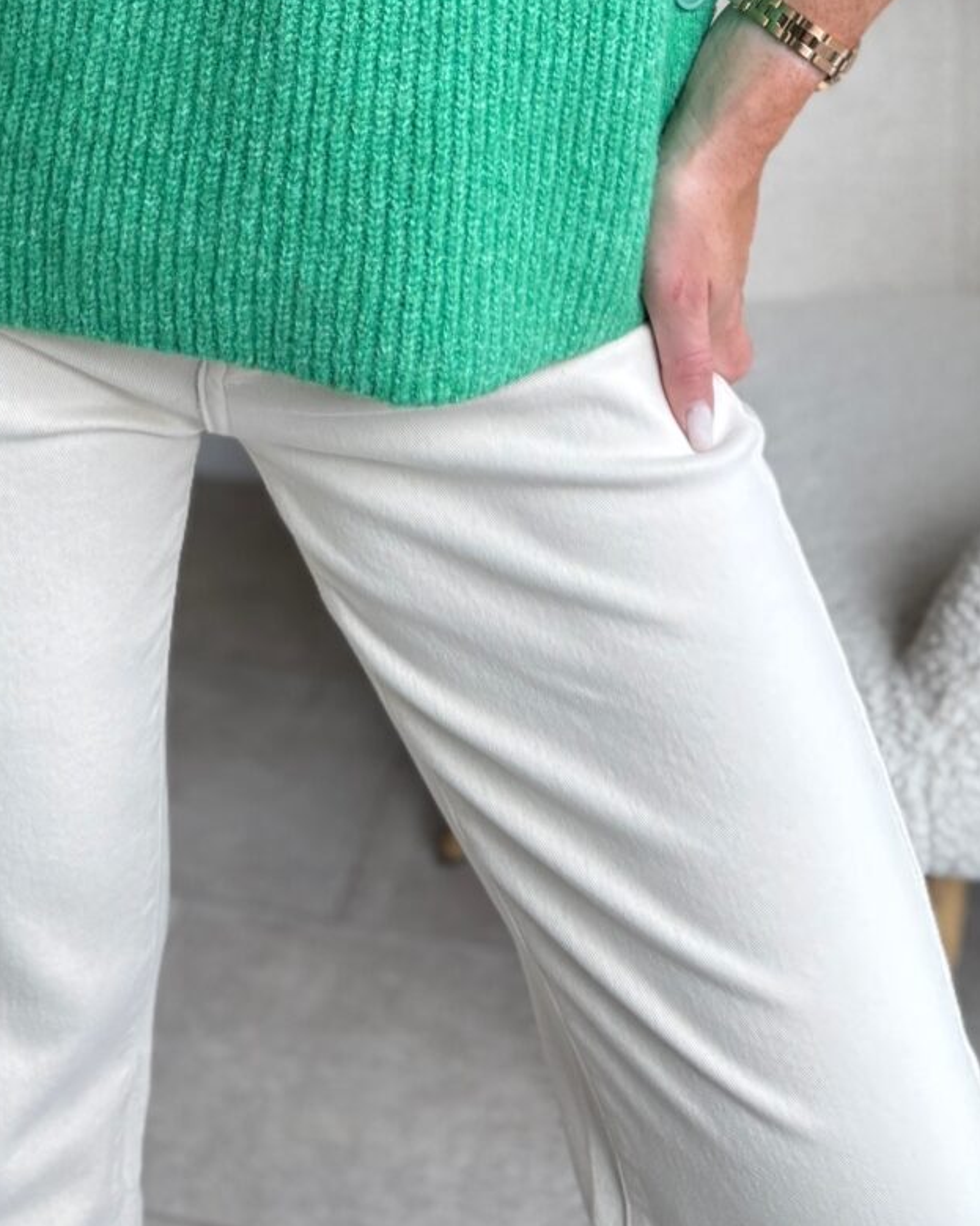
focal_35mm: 77
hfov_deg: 19.9
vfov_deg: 20.7
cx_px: 436
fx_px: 2792
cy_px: -672
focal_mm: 6.76
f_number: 1.78
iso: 80
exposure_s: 1/488
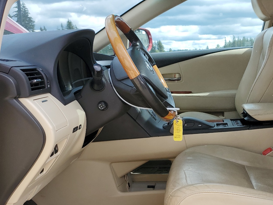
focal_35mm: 42
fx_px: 331
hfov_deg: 43.8
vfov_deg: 34.2
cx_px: 192
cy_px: 129
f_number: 1.5
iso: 50
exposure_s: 1/1111
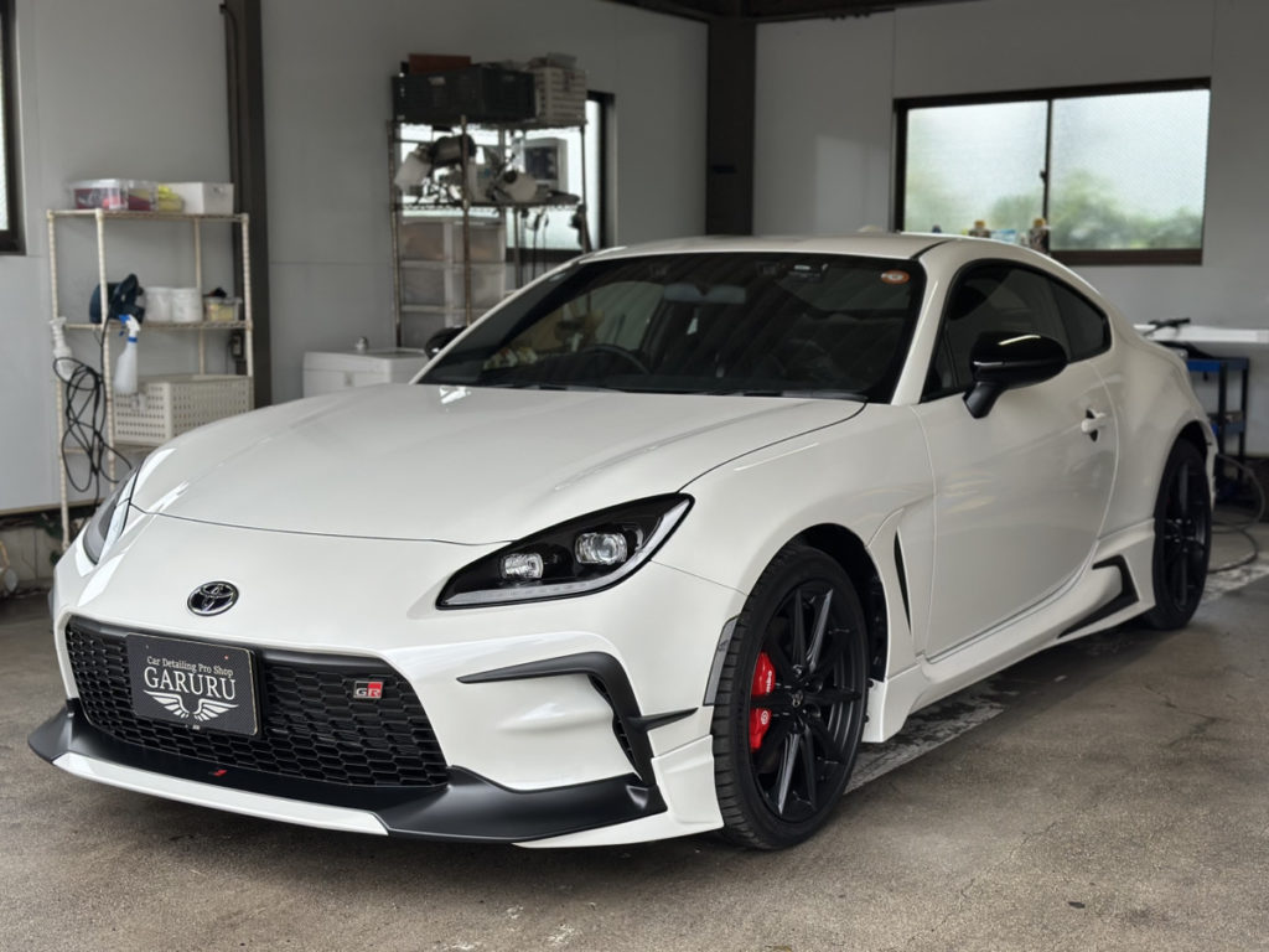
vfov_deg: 30.3
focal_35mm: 48
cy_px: 476
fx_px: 1760
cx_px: 634
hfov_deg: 39.7
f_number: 1.78
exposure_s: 1/785
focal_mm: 6.86
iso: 80
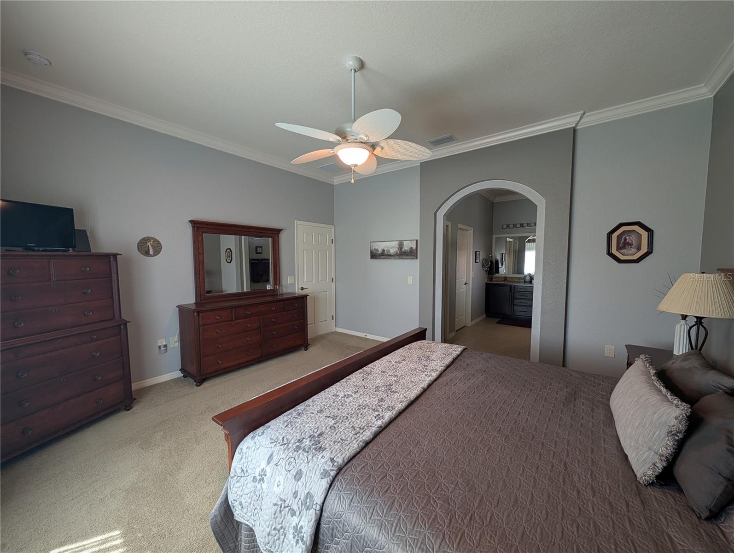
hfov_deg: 110.5
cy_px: 276
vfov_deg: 94.6
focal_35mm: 12
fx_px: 255
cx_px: 367
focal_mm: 2.02
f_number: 1.7
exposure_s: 1/40
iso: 58
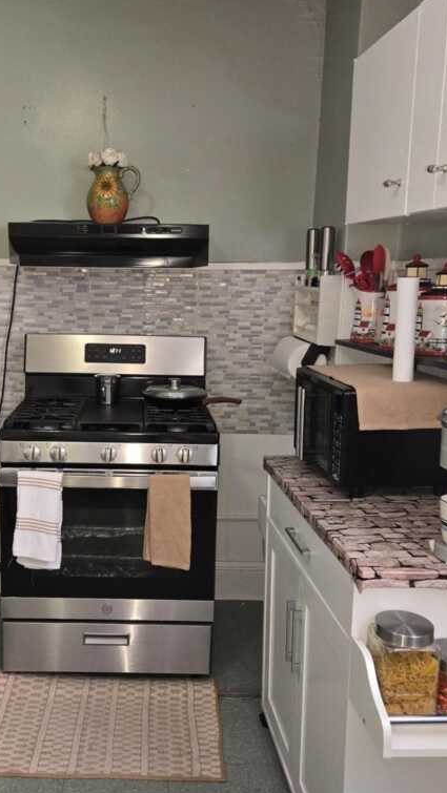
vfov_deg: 58.0
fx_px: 716
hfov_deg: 34.3
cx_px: 139
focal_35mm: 34
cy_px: 393
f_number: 1.8
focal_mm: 5.4
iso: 100
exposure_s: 1/30
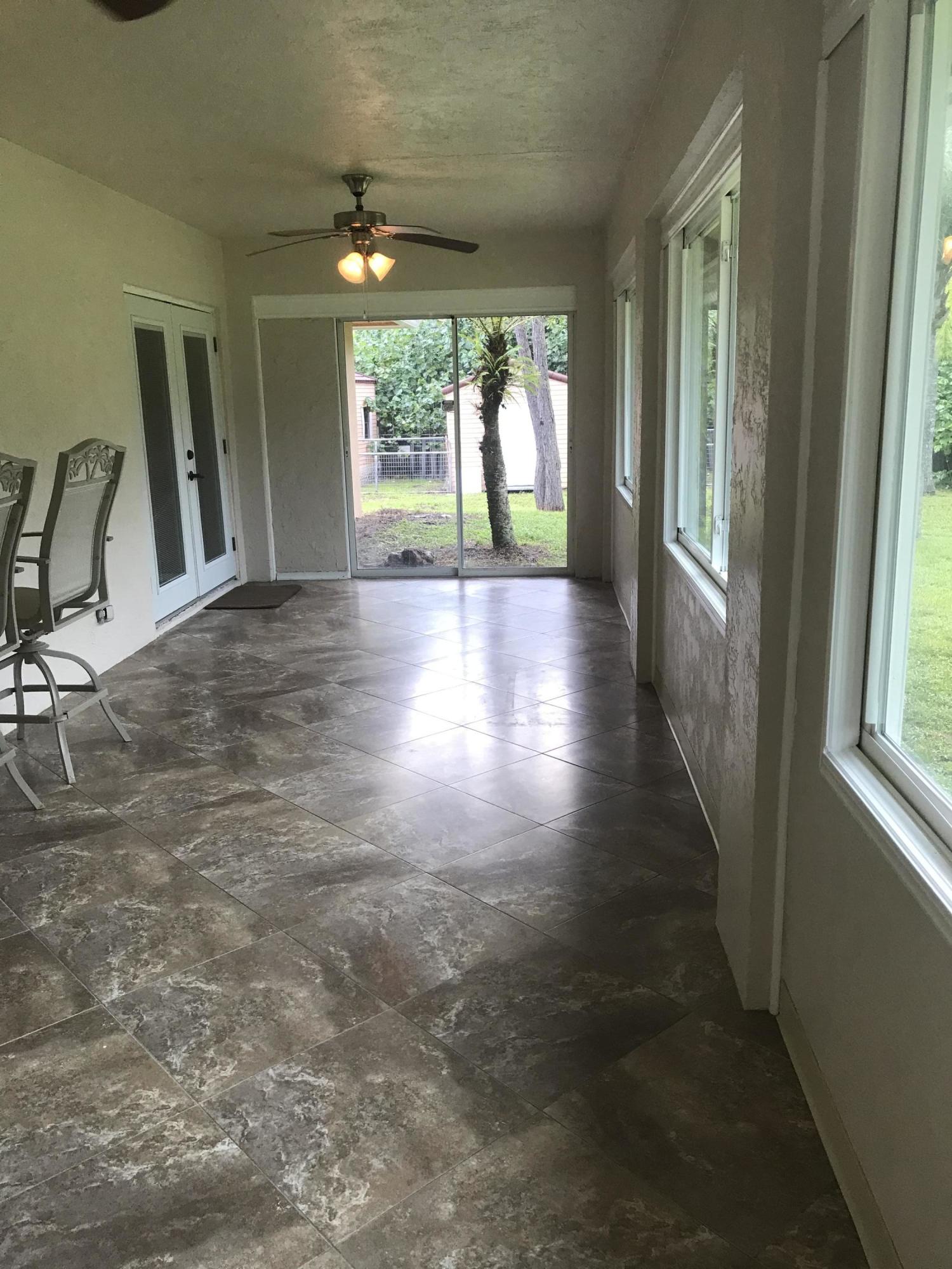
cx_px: 476
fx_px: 1027
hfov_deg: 49.7
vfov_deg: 63.4
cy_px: 634
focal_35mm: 28
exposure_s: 1/40
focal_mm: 3.99
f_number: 1.8
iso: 25
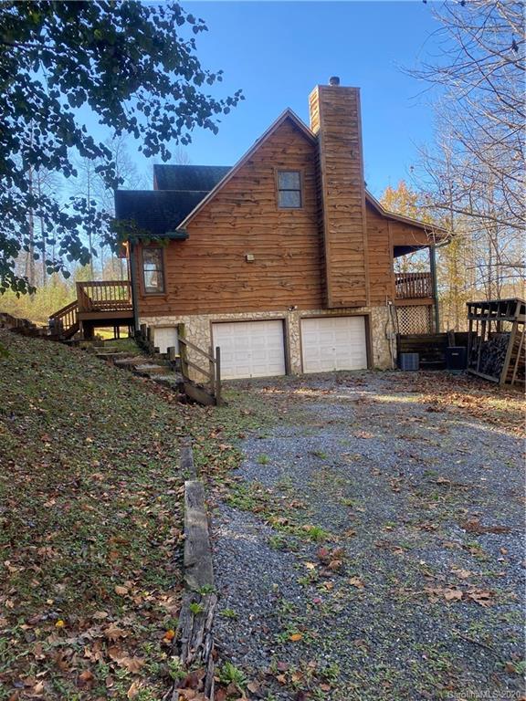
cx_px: 263
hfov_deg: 53.1
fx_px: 527
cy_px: 350
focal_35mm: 26
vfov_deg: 67.3
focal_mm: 4.25
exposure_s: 1/420
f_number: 1.8
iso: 32
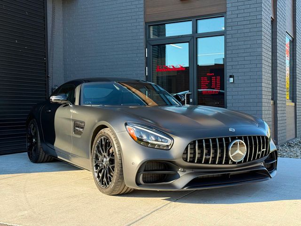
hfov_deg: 39.7
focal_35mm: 48
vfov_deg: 30.3
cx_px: 150
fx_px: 417
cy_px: 113
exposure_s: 1/885
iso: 100
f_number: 1.78
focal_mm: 6.76
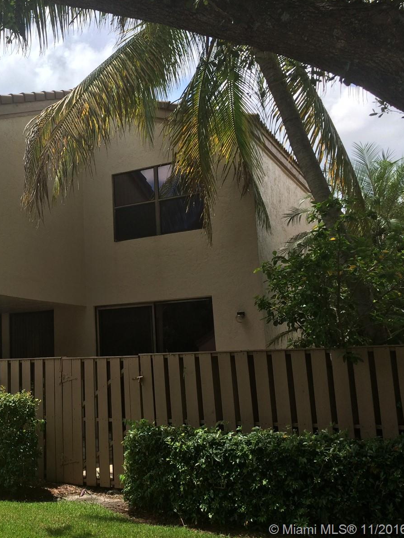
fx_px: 607
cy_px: 268
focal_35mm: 39
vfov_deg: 47.9
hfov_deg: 35.0
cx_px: 54
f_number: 2.2
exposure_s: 1/1642
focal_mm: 4.15
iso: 32
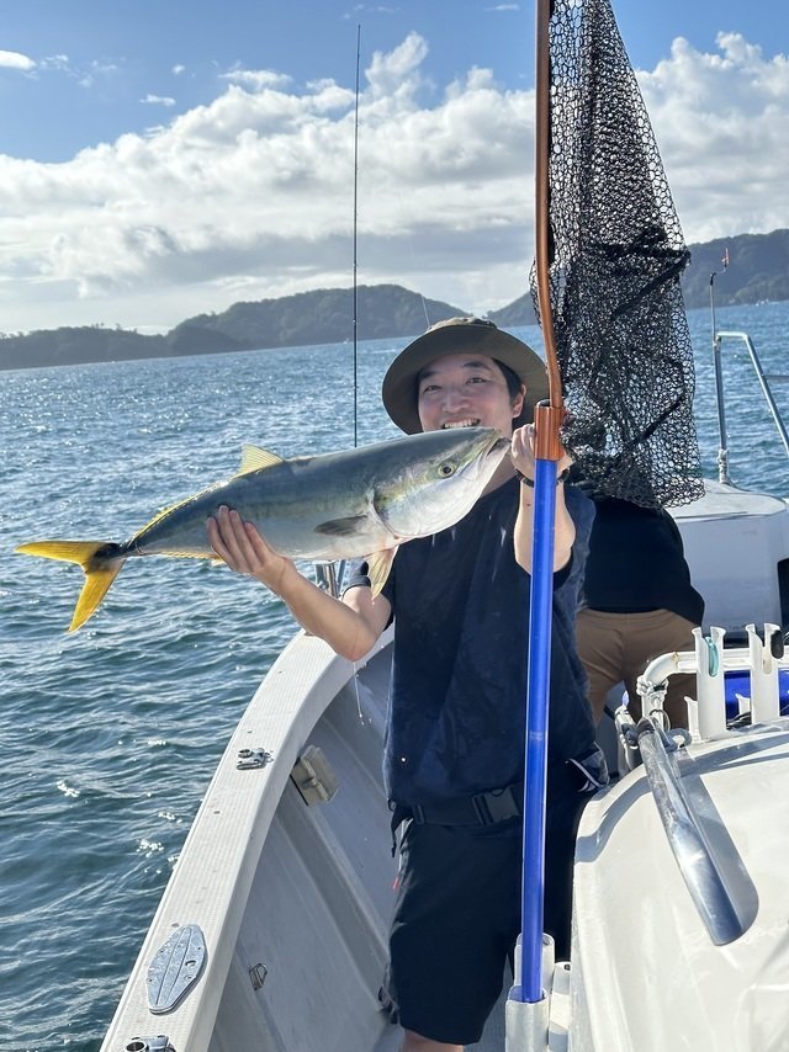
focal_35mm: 48
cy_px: 526
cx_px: 394
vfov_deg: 39.7
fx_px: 1459
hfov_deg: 30.3
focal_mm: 6.86
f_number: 1.78
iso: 64
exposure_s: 1/5000
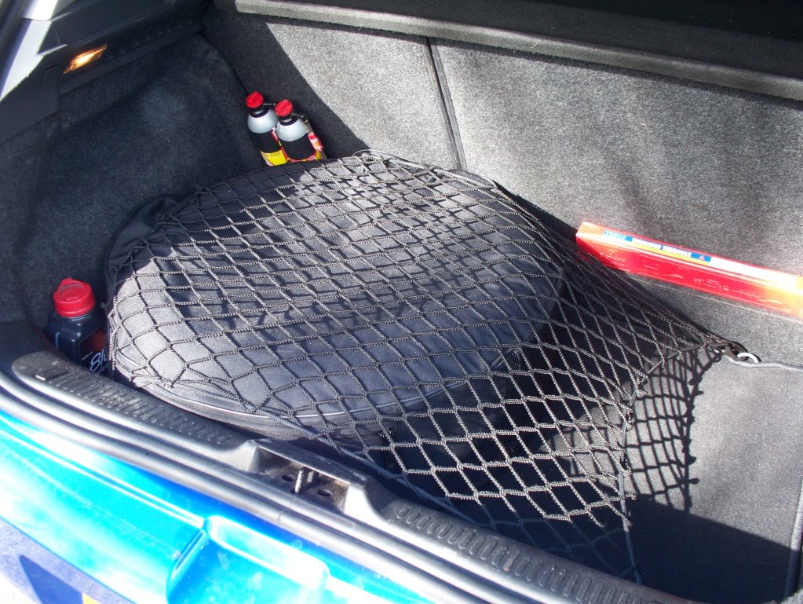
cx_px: 402
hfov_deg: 51.3
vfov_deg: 39.7
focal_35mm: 36
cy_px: 302
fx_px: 836
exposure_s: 1/60
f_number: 2.8
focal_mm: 7.5
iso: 125
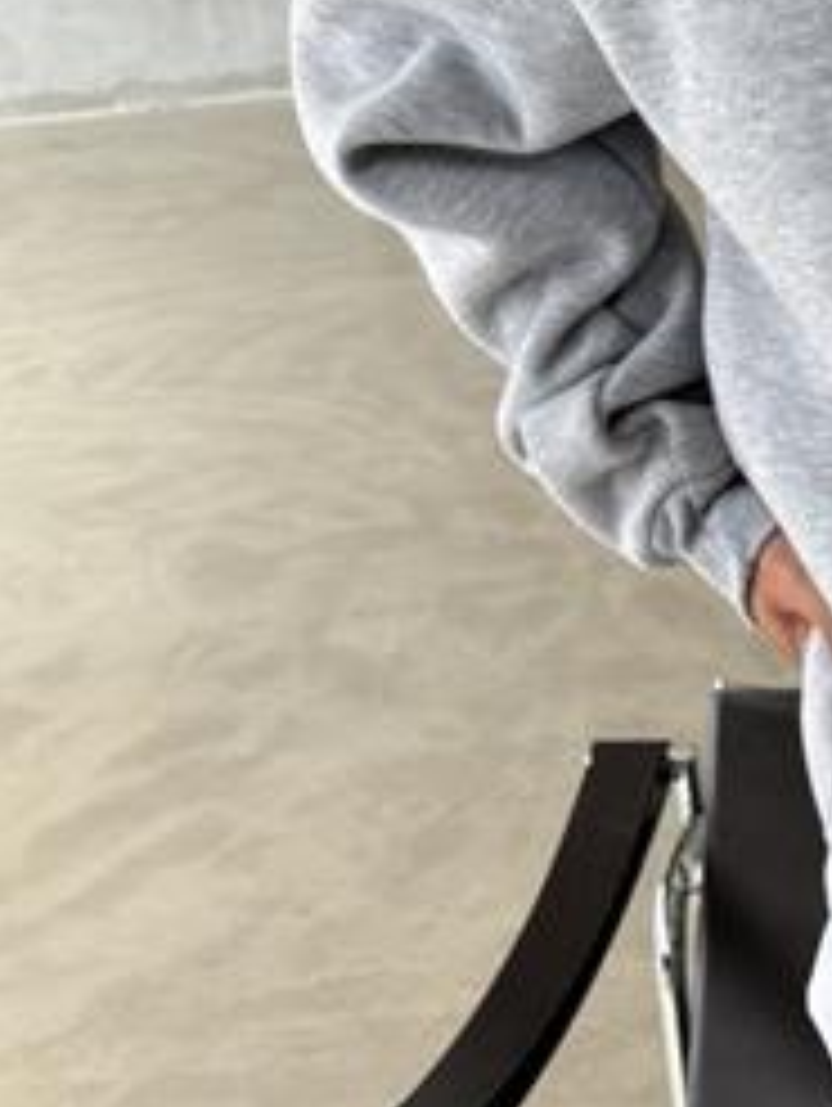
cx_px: 1264
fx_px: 2495
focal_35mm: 78
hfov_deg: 17.0
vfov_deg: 24.6
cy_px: 904
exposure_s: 1/125
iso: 64
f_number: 1.78
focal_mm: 6.76
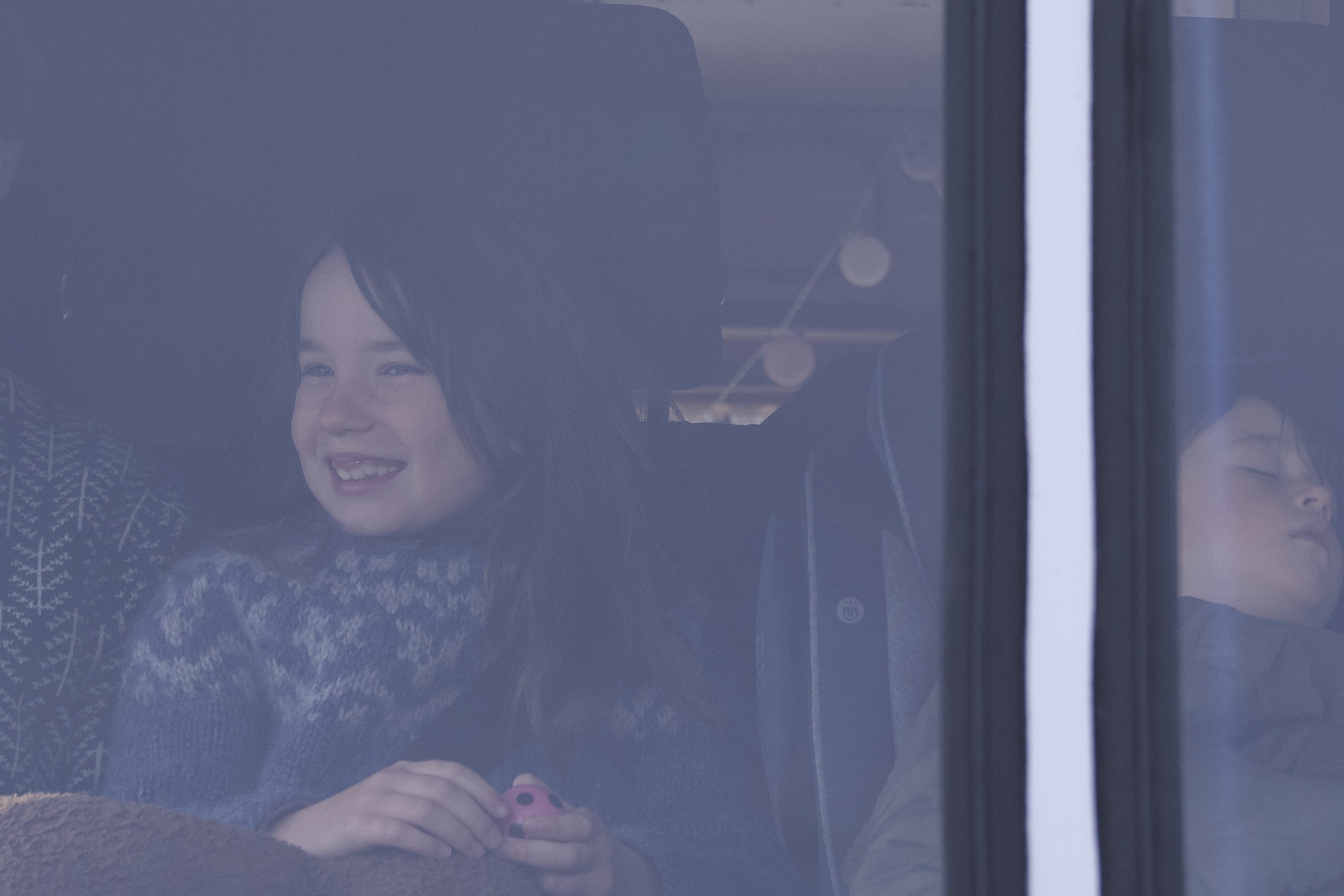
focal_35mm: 139
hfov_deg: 14.7
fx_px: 5189
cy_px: 441
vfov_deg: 9.9
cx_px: 1122
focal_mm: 41
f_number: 4
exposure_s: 1/1600
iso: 400
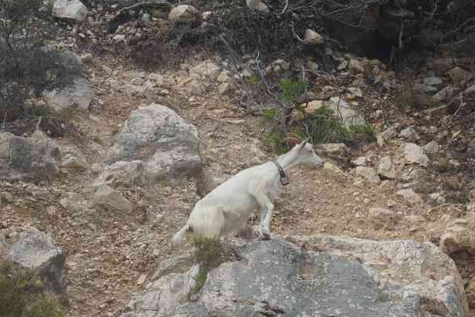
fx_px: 1766
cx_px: 343
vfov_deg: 10.3
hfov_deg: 15.3
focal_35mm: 134
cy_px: 179
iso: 200
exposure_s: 1/100
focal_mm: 55
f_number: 9
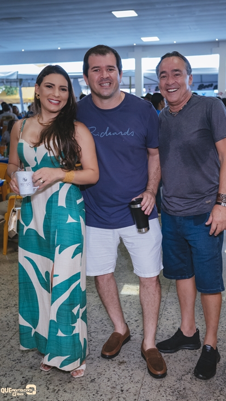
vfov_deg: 52.8
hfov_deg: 31.1
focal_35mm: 38
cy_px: 200
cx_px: 129
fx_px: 405
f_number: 2.5
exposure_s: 1/400
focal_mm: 24
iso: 2000
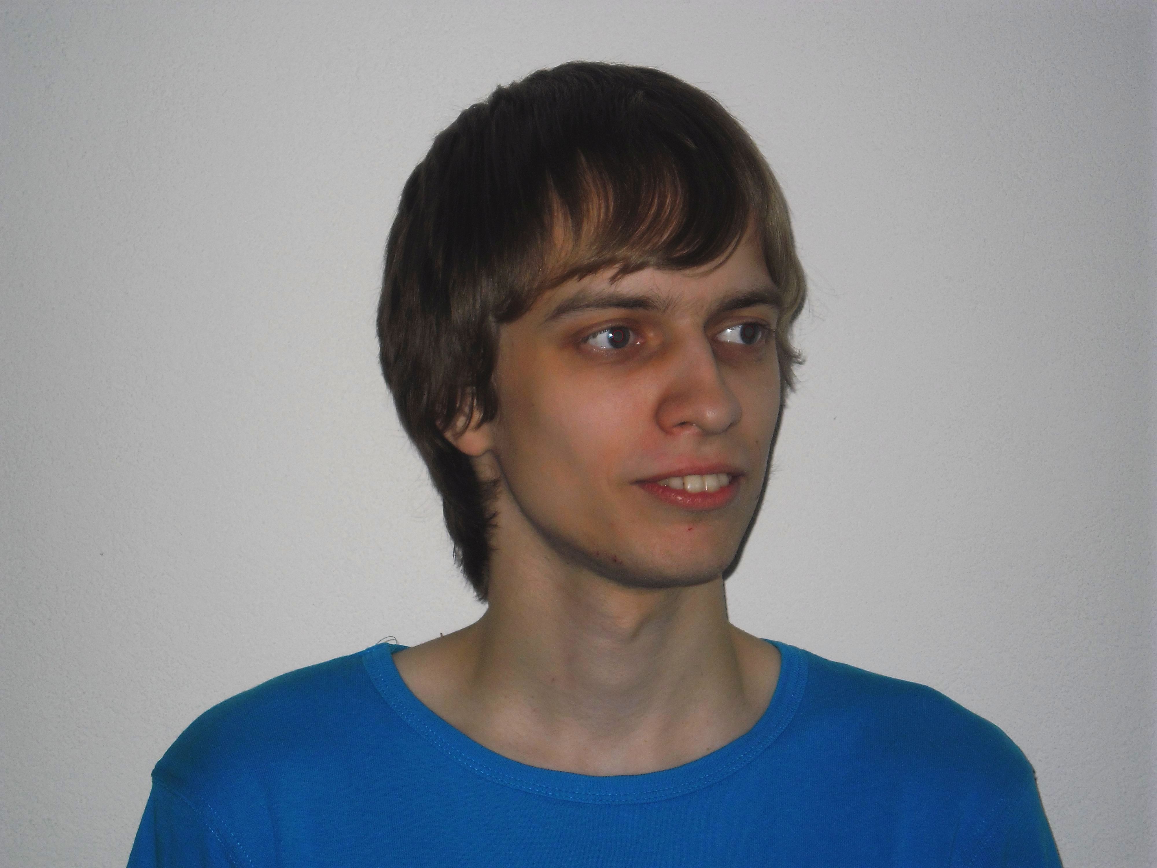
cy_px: 434
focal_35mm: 91
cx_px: 578
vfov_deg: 16.2
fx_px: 3042
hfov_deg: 21.5
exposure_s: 1/60
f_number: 5.9
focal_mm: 16.2
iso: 100
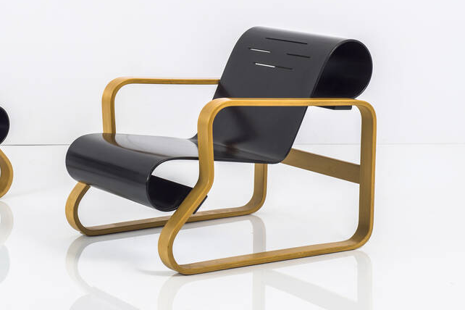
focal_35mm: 109
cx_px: 55
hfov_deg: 18.5
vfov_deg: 12.5
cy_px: 34
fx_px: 1408
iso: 100
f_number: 10
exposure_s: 1/160
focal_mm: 50
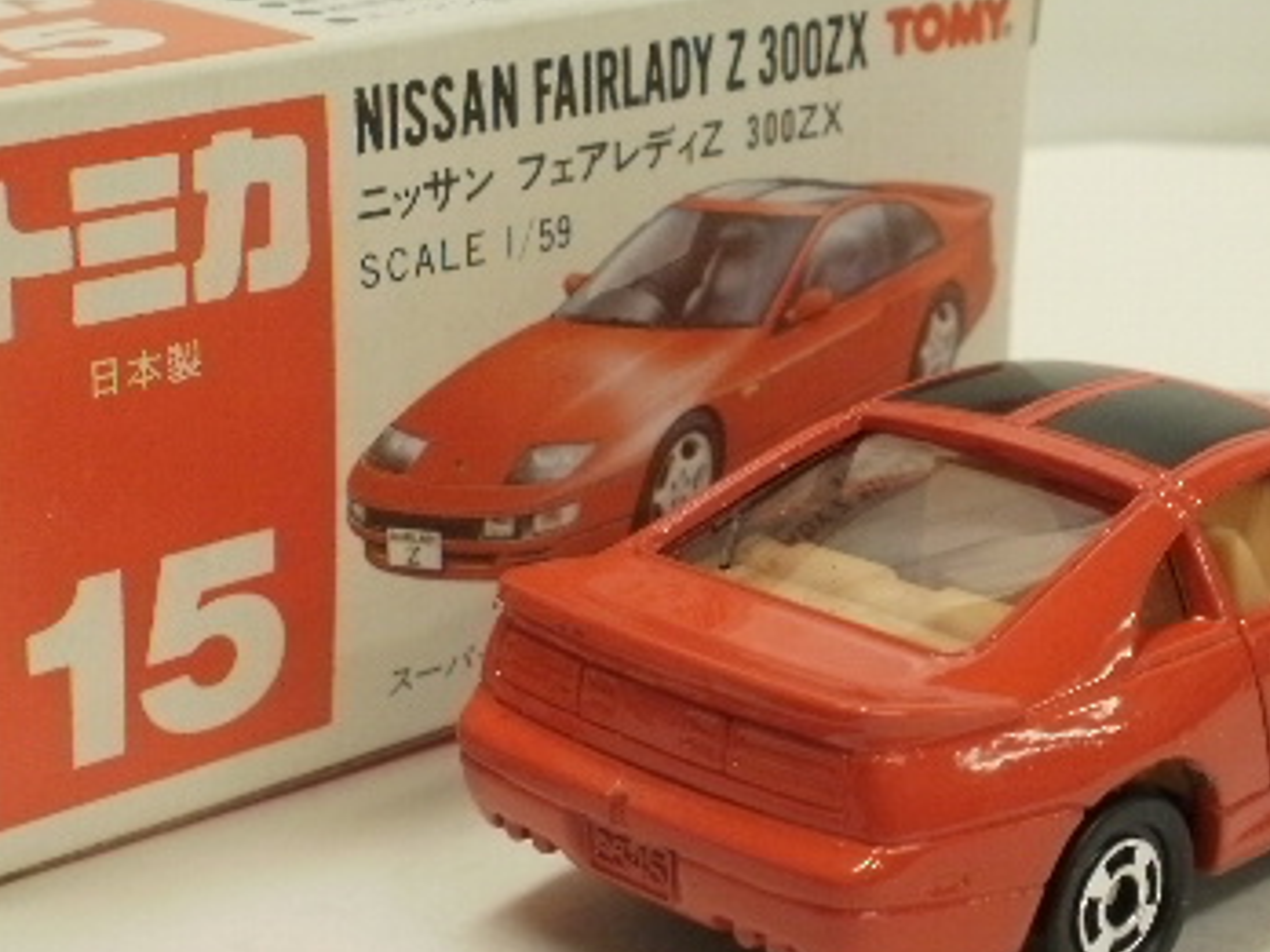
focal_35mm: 81
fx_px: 2972
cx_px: 668
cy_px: 565
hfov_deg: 24.1
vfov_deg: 18.2
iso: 125
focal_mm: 7.7
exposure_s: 1/20
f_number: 4
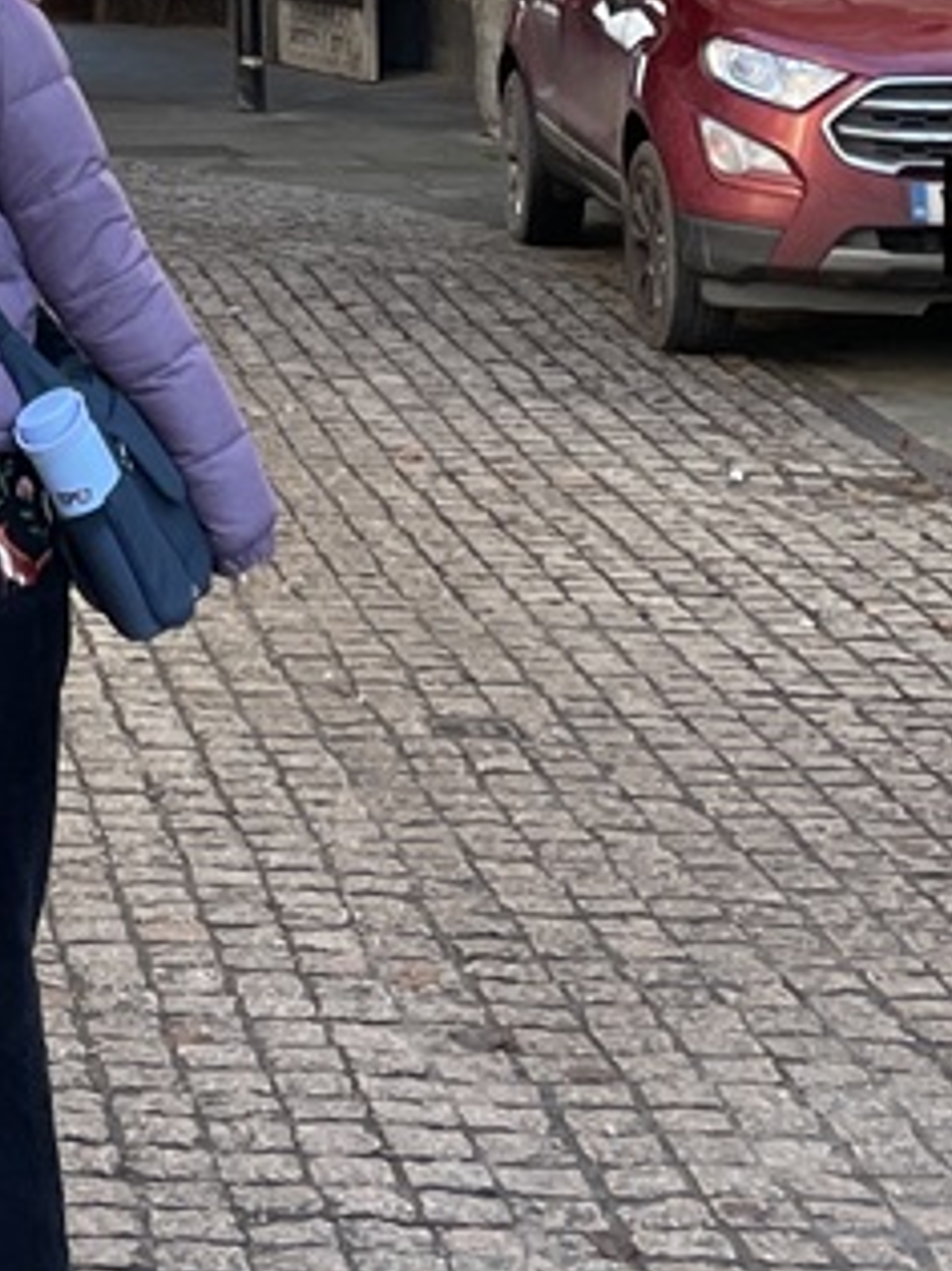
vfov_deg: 15.6
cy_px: -954
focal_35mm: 110
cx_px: -250
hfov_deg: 13.0
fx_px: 4036
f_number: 1.6
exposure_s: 1/170
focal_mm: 4.2
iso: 32
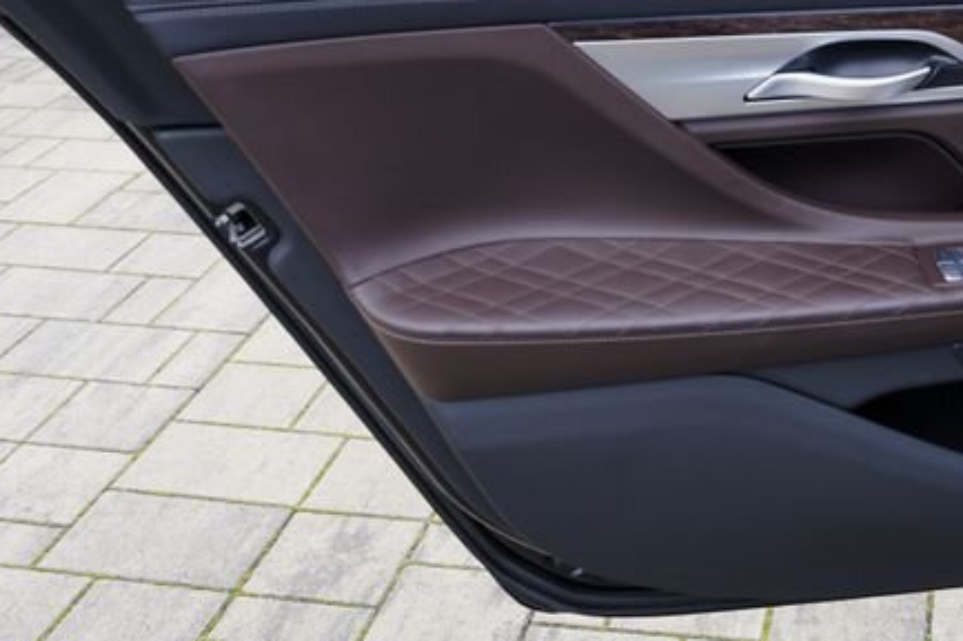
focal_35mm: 59
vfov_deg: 22.0
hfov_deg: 33.5
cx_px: 688
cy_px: -23
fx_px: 1578
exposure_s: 1/50
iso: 100
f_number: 3.5
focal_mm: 25
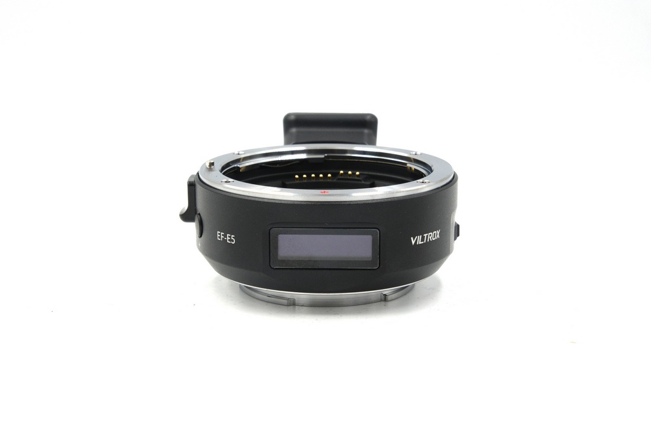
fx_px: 1320
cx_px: 326
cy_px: 217
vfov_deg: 18.7
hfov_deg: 27.7
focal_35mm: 73
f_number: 14
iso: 800
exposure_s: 1/125
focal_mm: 48.4
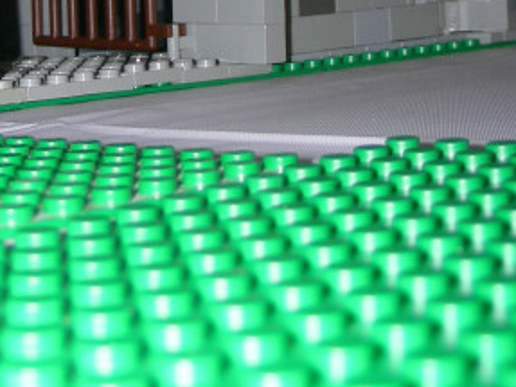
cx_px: 88
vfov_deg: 13.6
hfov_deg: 18.4
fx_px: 1579
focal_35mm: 106
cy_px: -76
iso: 50
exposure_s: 1/60.1
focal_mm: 6.3
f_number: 3.5
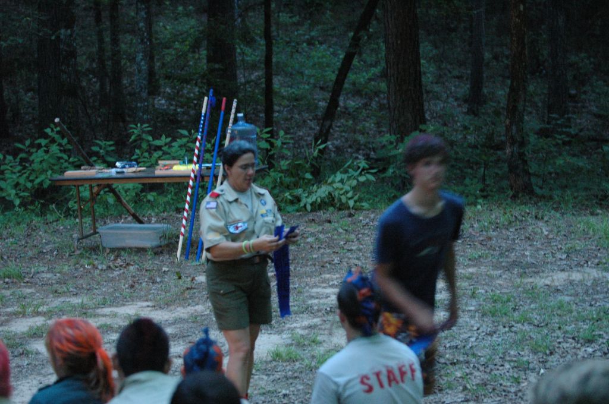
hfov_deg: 19.5
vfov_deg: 13.0
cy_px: 202
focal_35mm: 105
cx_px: 304
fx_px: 1774
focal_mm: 70
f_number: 2.8
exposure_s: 1/20
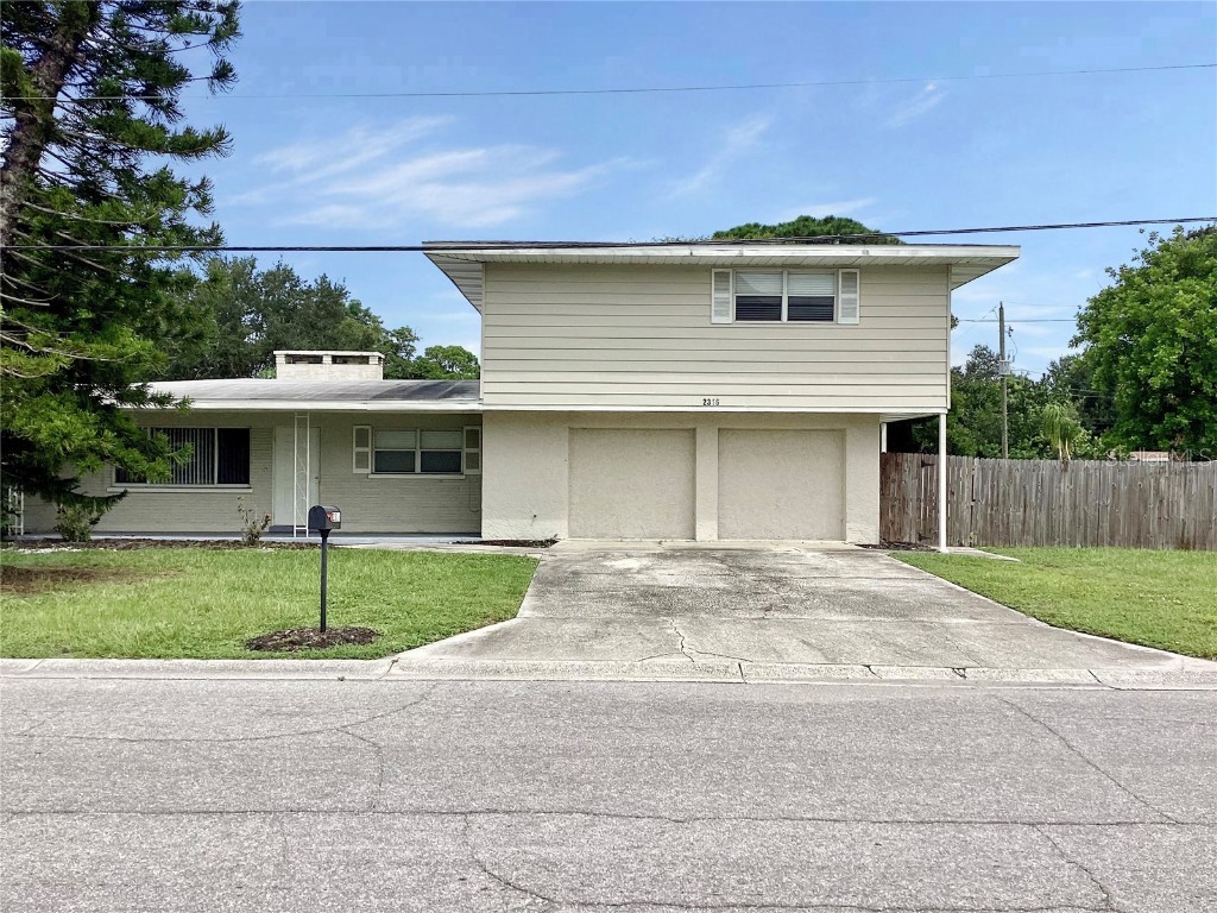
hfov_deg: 58.4
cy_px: 456
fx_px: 1090
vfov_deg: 45.4
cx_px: 608
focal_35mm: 31
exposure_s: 1/1538
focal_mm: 3.3
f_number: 2.4
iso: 25
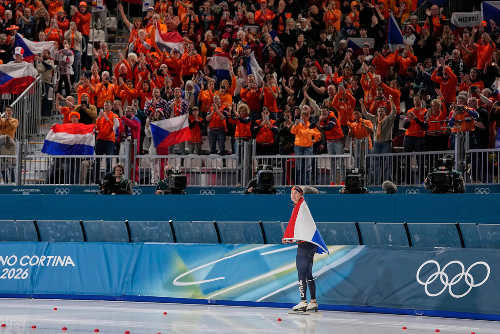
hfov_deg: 18.9
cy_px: 167
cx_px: 250
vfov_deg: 12.7
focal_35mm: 108
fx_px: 1500
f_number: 2.8
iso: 2500
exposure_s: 1/2000
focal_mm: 108
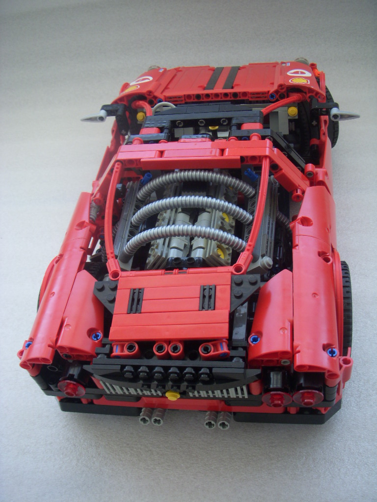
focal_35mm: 38
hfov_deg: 37.7
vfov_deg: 49.0
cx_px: 188
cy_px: 251
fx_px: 552
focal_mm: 6.3
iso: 100
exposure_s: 1/50
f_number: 3.3
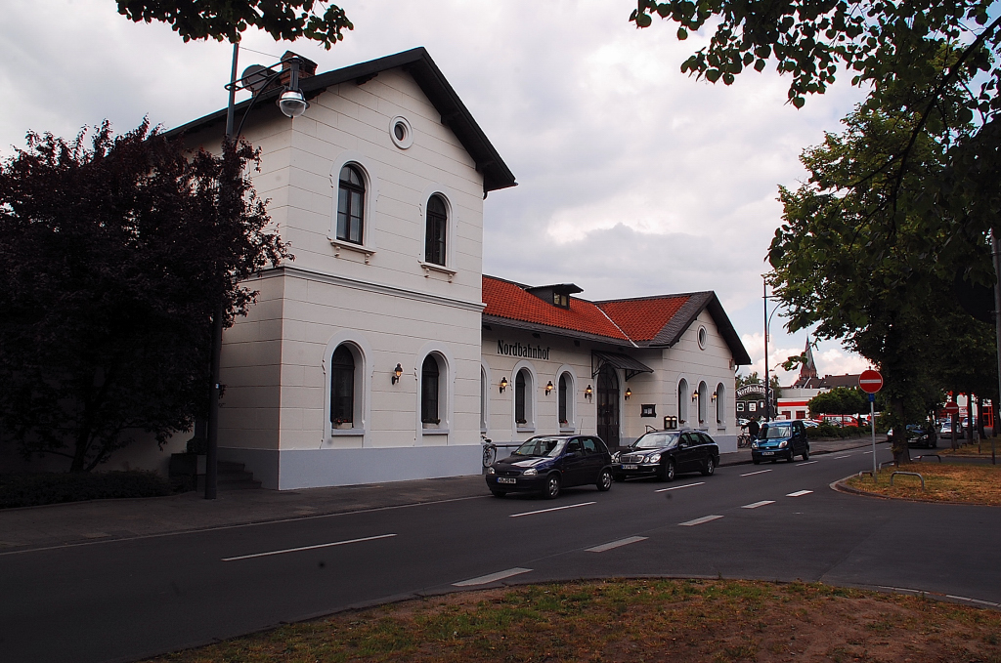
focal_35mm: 27
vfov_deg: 47.8
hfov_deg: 67.5
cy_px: 332
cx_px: 500
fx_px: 749
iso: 200
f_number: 16
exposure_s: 1/80
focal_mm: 18
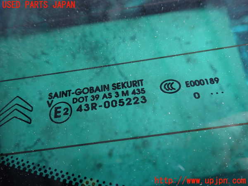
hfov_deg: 60.0
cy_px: 93
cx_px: 124
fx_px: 215
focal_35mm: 30
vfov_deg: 46.8
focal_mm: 5.4
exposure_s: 1/60
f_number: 2.3
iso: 200
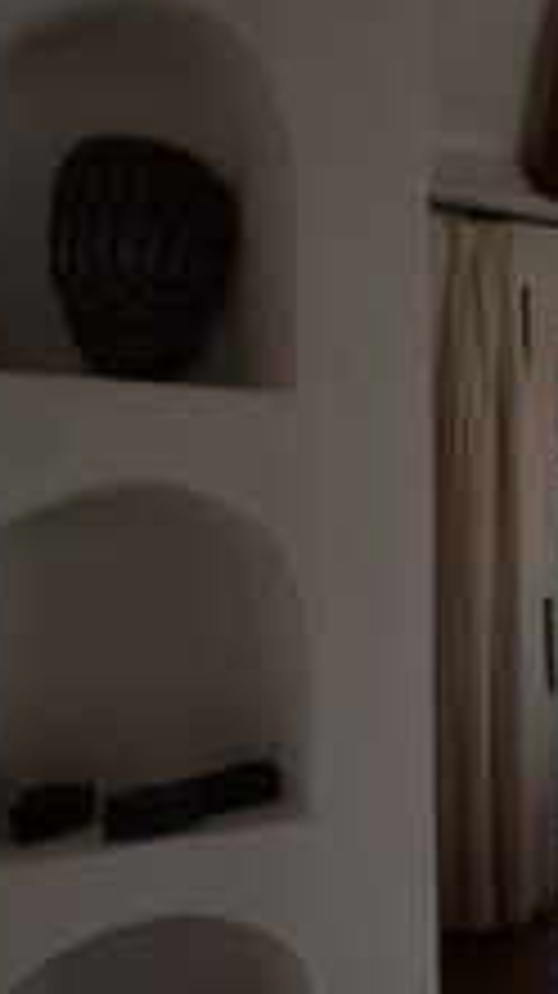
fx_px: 975
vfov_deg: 53.8
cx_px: 1035
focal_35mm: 37
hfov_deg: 20.6
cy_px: 576
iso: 800
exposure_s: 1/50
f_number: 22
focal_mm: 16
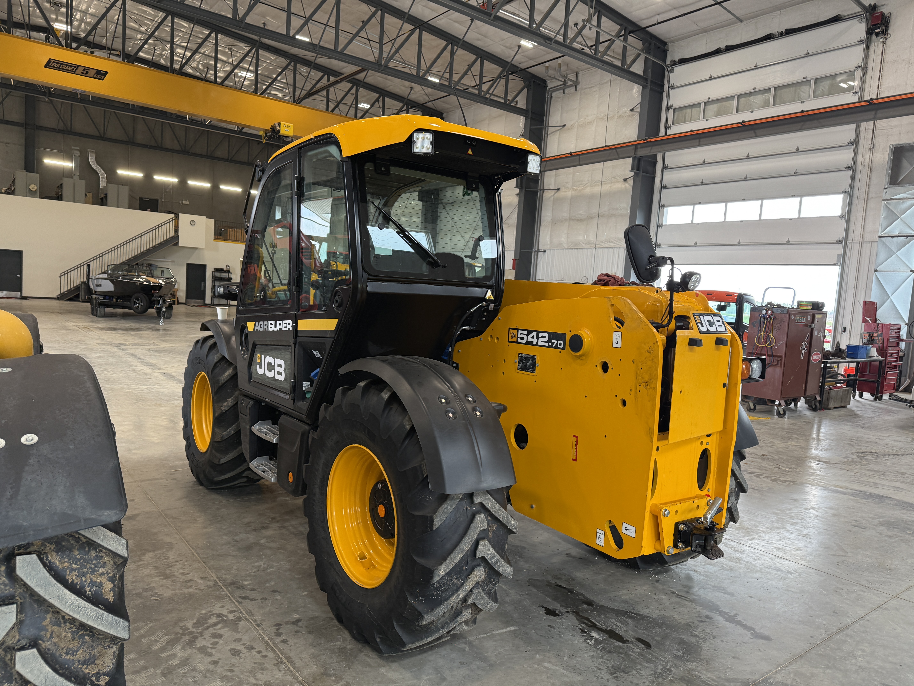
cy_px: 343
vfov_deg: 56.8
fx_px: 634
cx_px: 457
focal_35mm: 24
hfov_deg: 71.6
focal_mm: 6.76
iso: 125
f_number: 1.78
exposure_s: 1/126
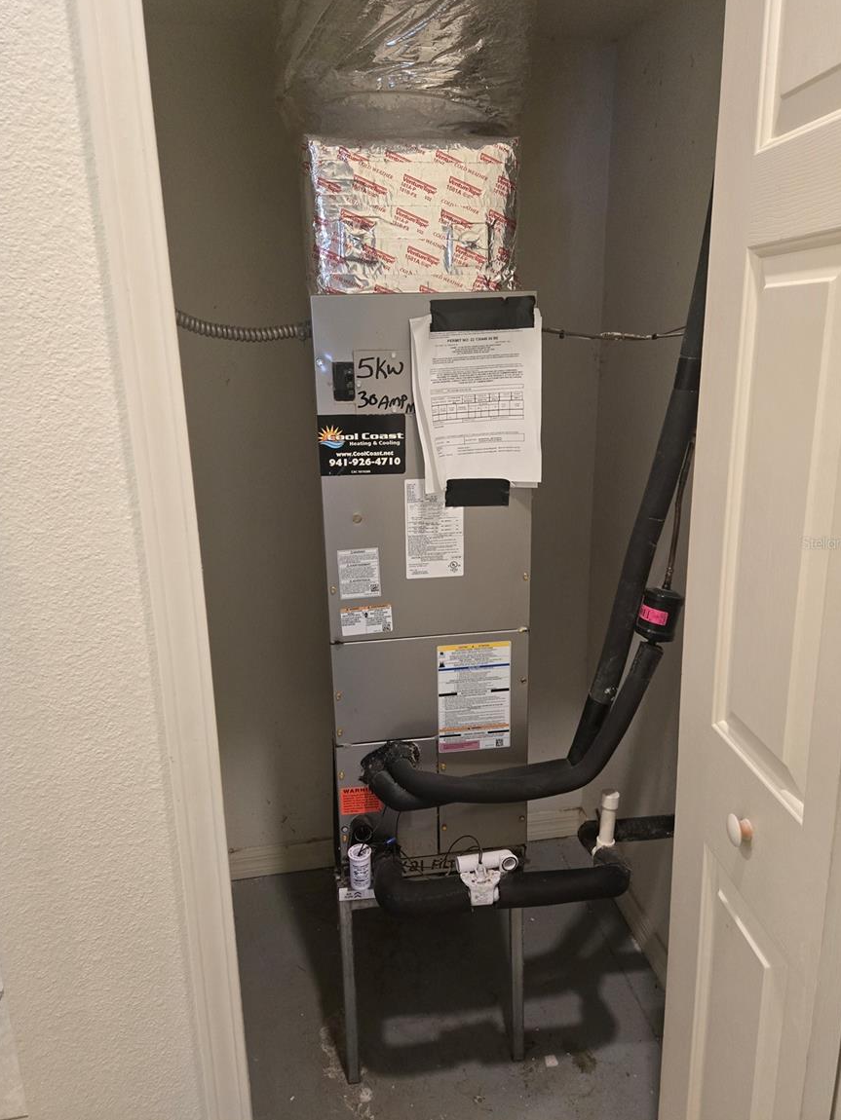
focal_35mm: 24
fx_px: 777
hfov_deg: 56.8
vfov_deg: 71.6
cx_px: 433
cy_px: 542
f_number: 1.8
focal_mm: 5.4
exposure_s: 1/120
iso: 640
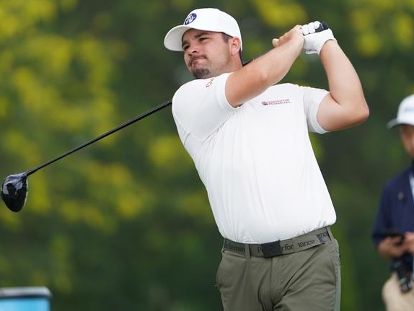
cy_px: 156
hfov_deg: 3.2
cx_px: 205
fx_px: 7358
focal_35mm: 615
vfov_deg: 2.4
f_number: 6.3
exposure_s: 1/1000
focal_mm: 565
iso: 1000
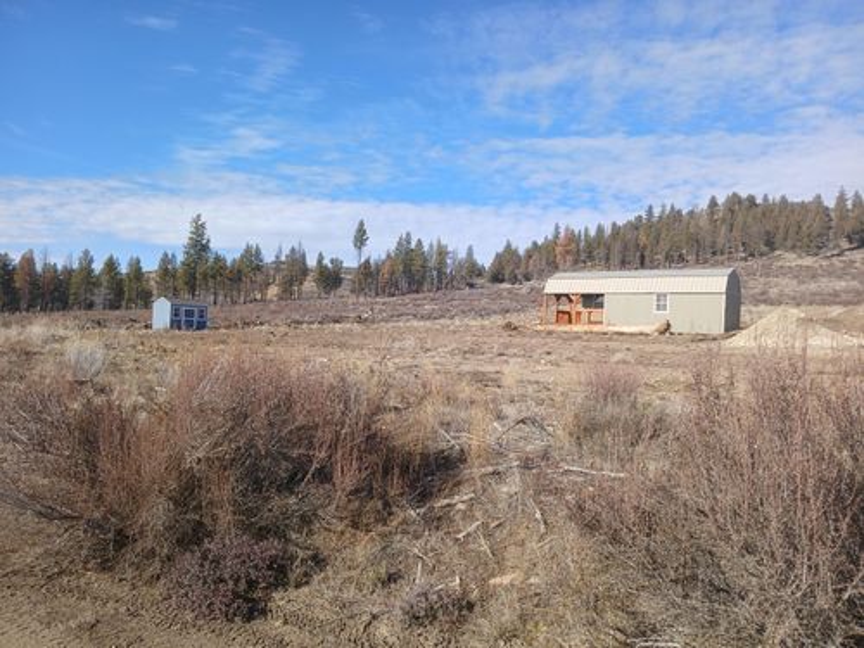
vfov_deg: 53.1
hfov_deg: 67.3
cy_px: 324
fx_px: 649
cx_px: 432
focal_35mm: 26
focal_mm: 3.98
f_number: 1.8
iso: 20
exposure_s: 1/473
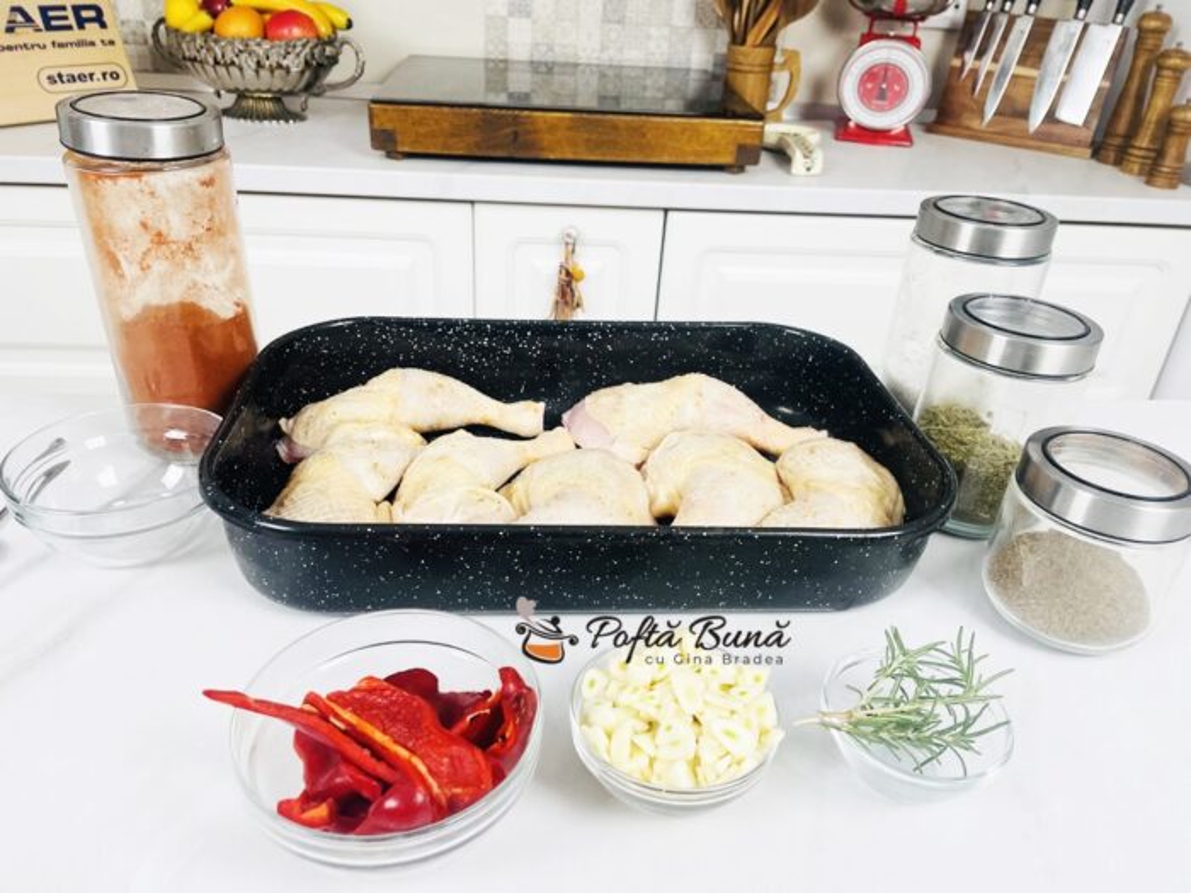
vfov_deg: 53.1
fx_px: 895
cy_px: 446
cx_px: 596
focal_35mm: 26
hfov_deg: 67.3
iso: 100
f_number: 1.6
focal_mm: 4.2
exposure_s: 1/100
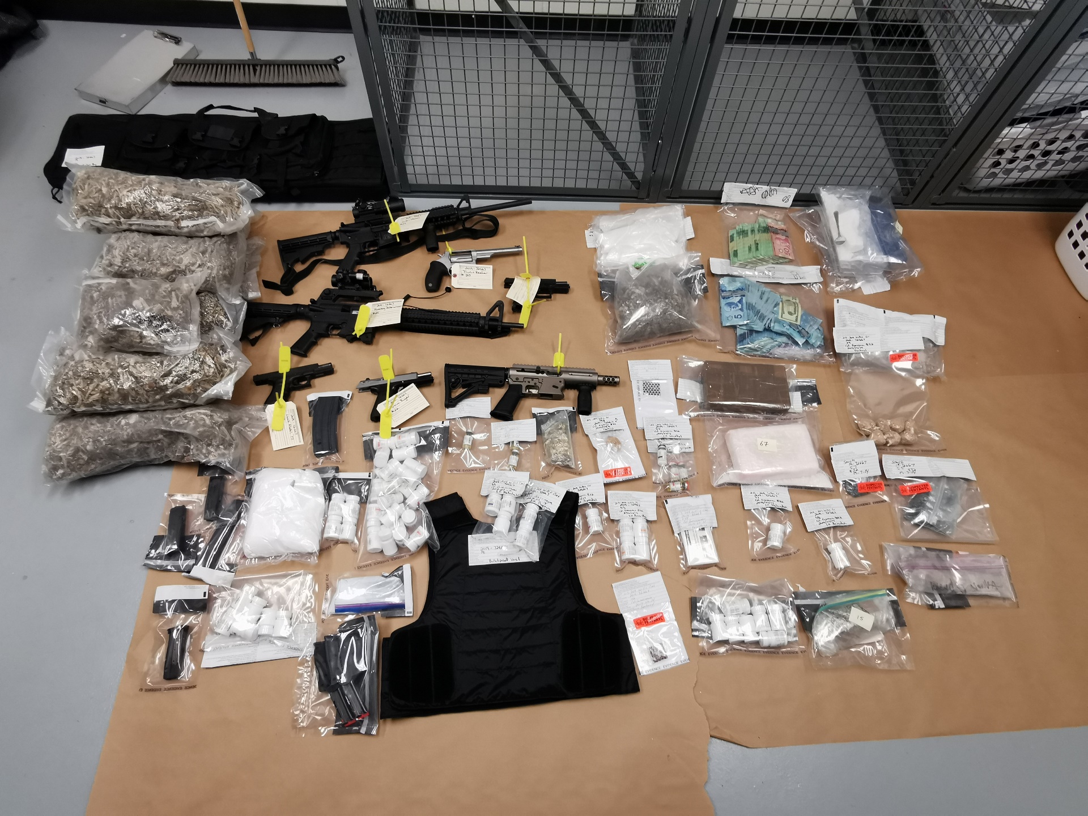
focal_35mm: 20
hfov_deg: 81.7
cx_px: 544
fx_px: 629
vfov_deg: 66.0
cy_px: 408
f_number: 2.2
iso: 200
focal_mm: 2.35
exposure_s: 1/40
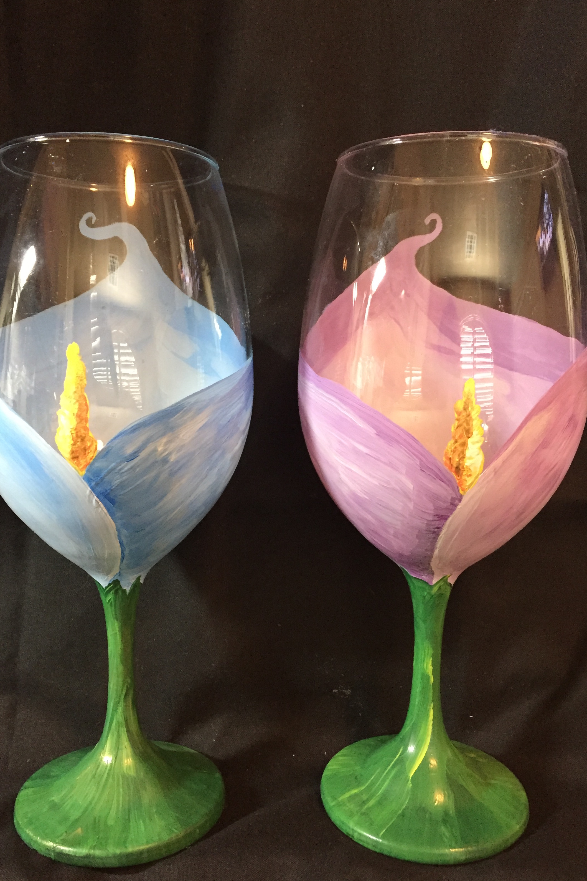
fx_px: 758
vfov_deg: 60.3
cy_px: 440
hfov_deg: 42.3
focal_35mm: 31
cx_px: 279
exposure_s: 1/30
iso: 250
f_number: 2.2
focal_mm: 4.15
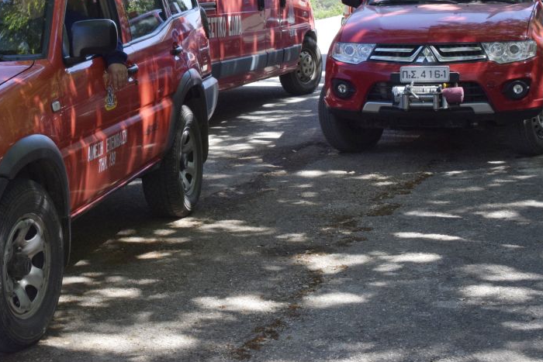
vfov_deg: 18.7
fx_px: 1086
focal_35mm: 72
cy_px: 54
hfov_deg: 27.9
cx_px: 183
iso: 1000
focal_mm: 28
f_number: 13
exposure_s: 1/320
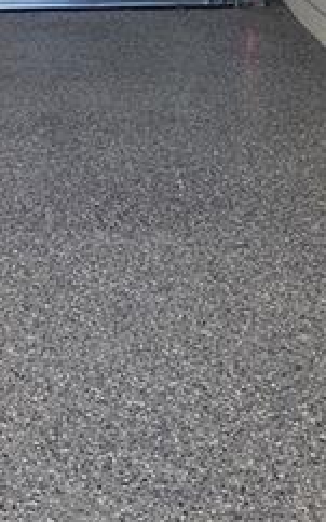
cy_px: 24
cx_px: -13
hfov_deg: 10.7
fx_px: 1722
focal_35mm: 121
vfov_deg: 16.9
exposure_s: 1/120
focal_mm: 5.4
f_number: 1.8
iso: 640
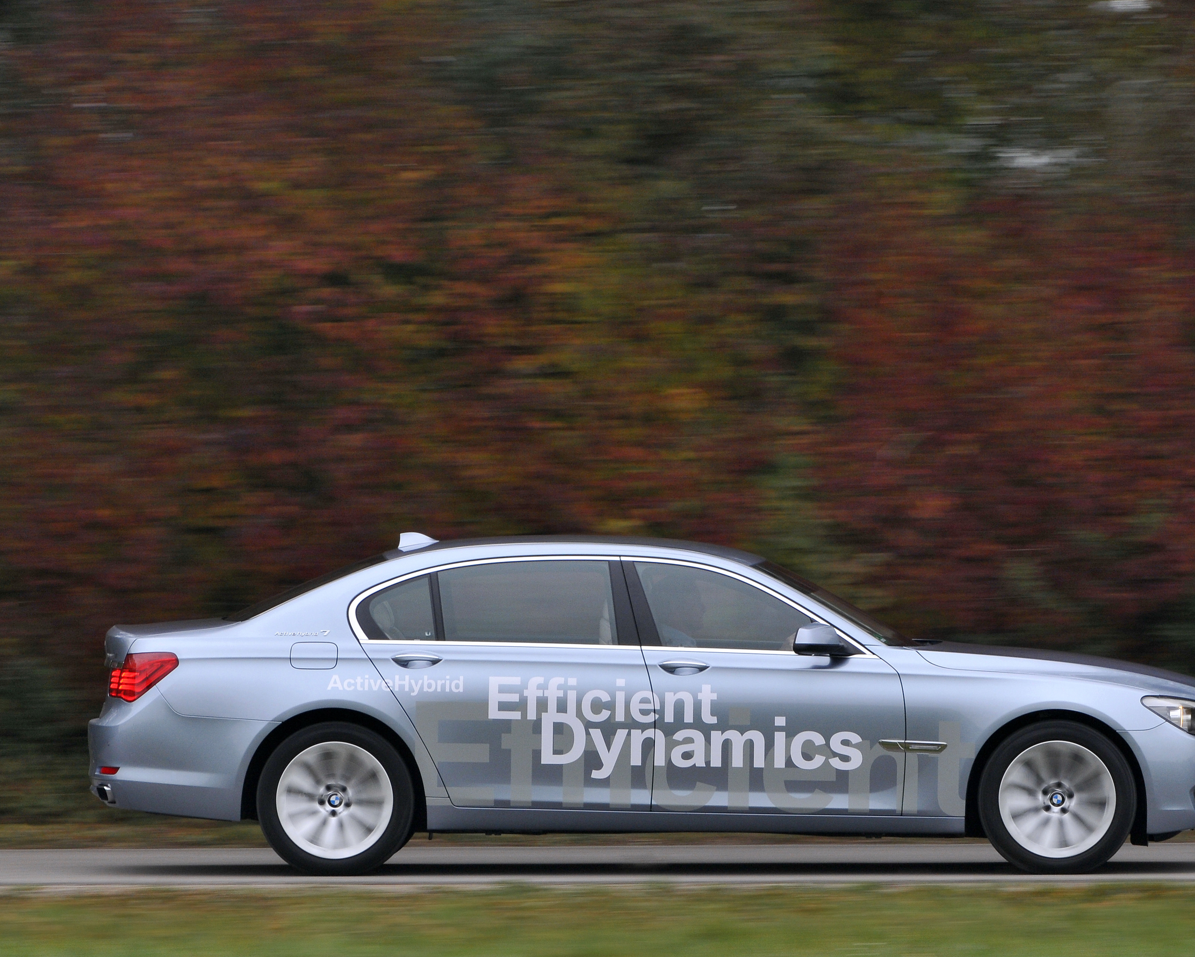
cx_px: 692
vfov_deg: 2.8
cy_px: 474
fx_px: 19455
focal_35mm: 550
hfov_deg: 3.5
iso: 400
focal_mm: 290
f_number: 10
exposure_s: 1/100
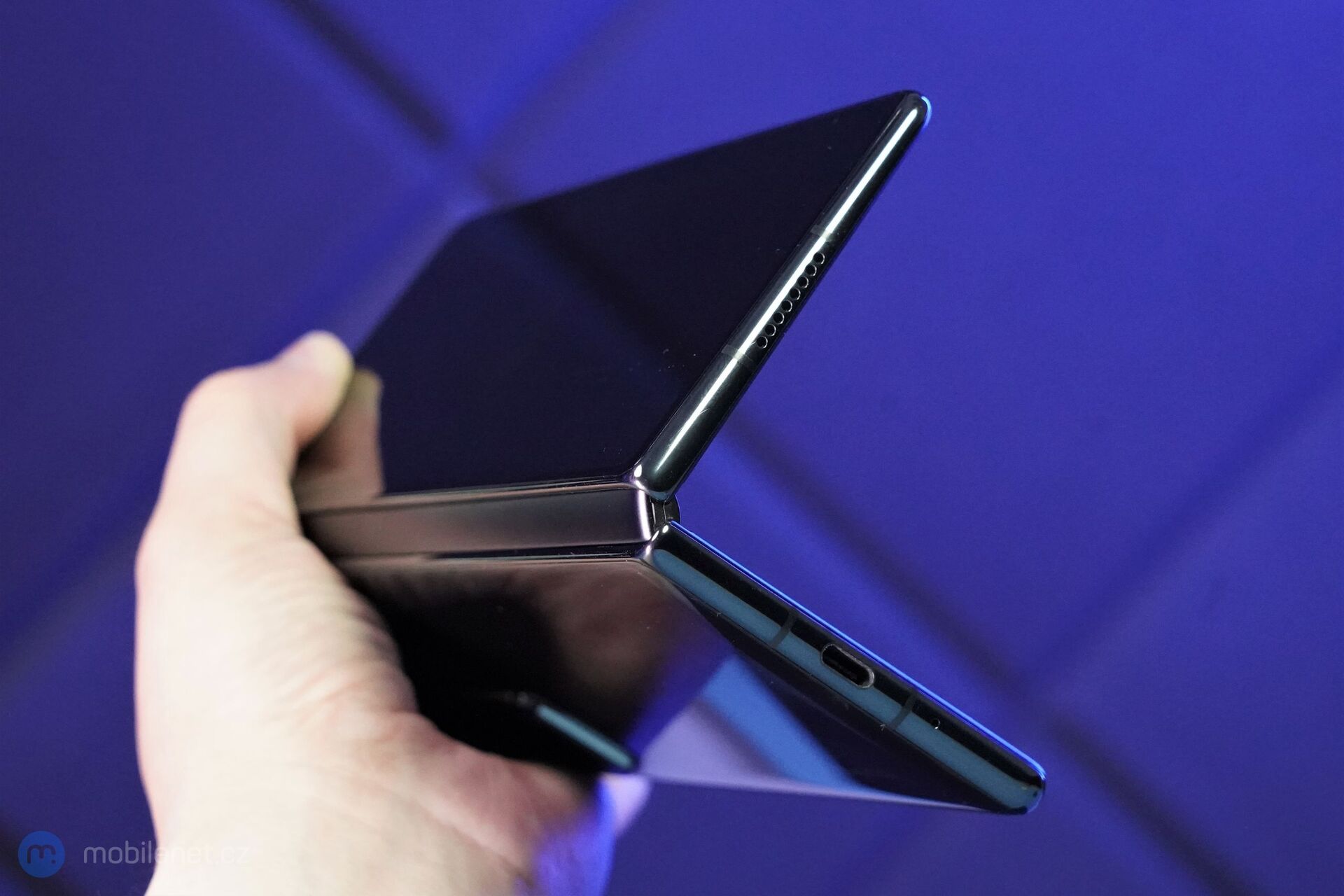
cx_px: 672
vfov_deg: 20.9
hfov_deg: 31.0
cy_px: 448
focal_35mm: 65
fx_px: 2426
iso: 12800
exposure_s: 1/250
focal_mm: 65
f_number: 8
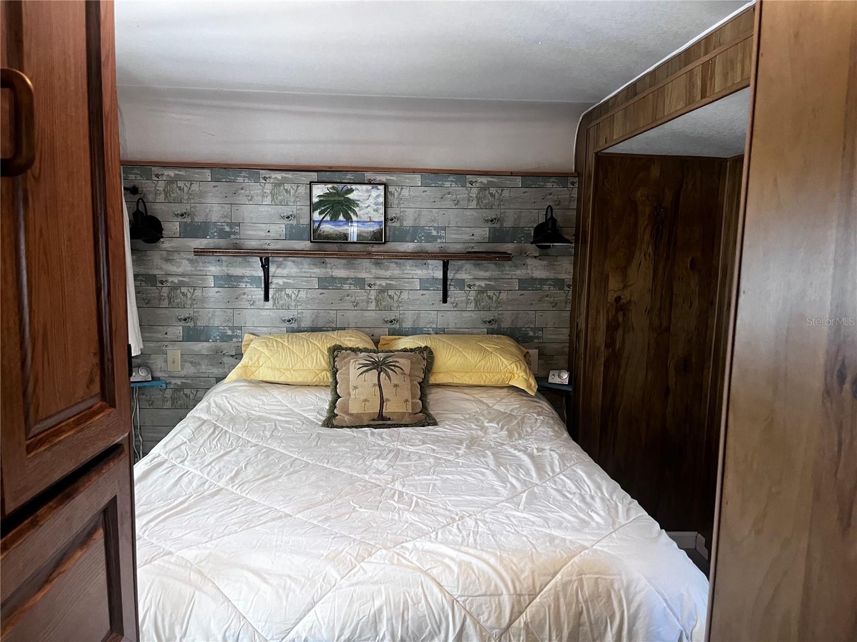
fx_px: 644
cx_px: 428
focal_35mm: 26
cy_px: 321
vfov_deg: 53.1
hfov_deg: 67.3
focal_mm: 5.1
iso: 250
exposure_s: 1/60
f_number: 1.6
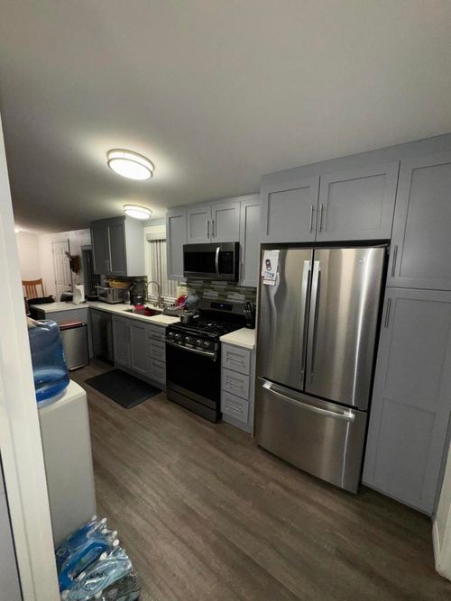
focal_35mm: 14
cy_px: 300
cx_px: 226
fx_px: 243
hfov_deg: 85.7
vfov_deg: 102.1
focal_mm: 2.22
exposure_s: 1/87
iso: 80
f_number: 2.2
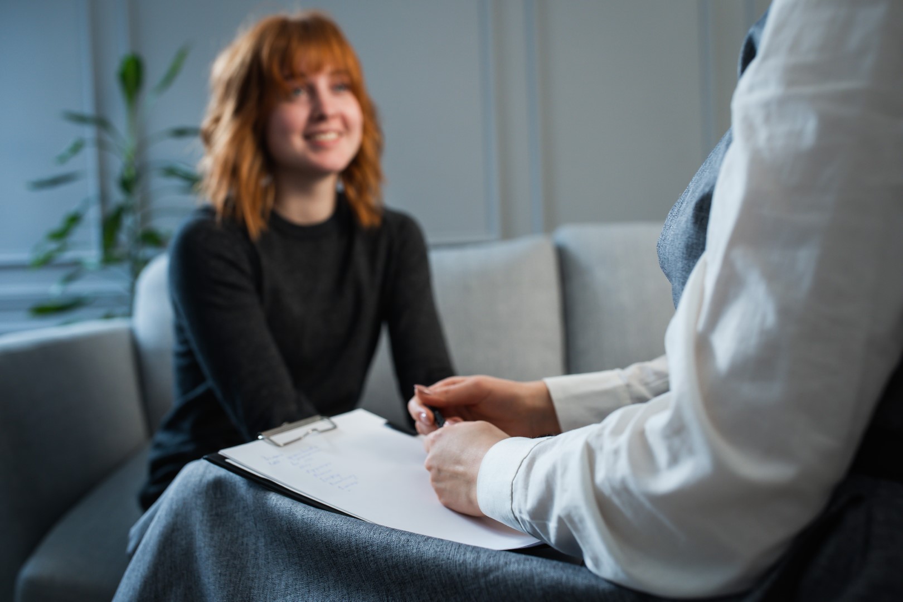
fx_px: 878
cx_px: 452
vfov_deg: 37.9
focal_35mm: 35
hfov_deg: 54.4
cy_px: 301
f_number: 3.2
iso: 640
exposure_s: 1/125
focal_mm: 35
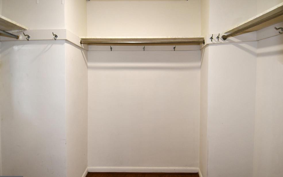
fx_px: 147
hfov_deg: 88.0
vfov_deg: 62.2
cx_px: 138
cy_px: 89
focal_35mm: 19
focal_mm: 12
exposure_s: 1/60
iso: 360
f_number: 4
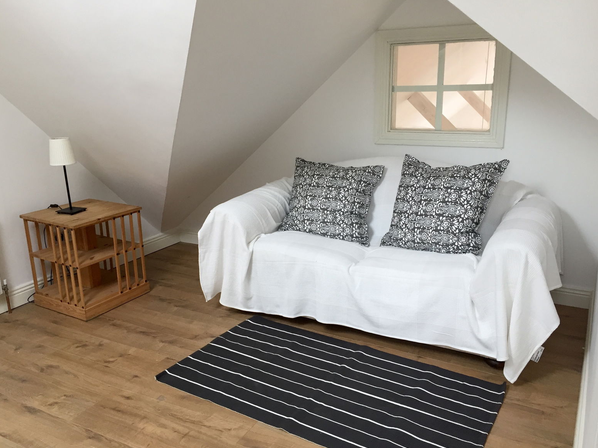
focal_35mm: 30
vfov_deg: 46.8
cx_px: 296
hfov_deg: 60.0
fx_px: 518
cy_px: 223
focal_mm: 4.15
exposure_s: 1/33
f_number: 2.2
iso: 50
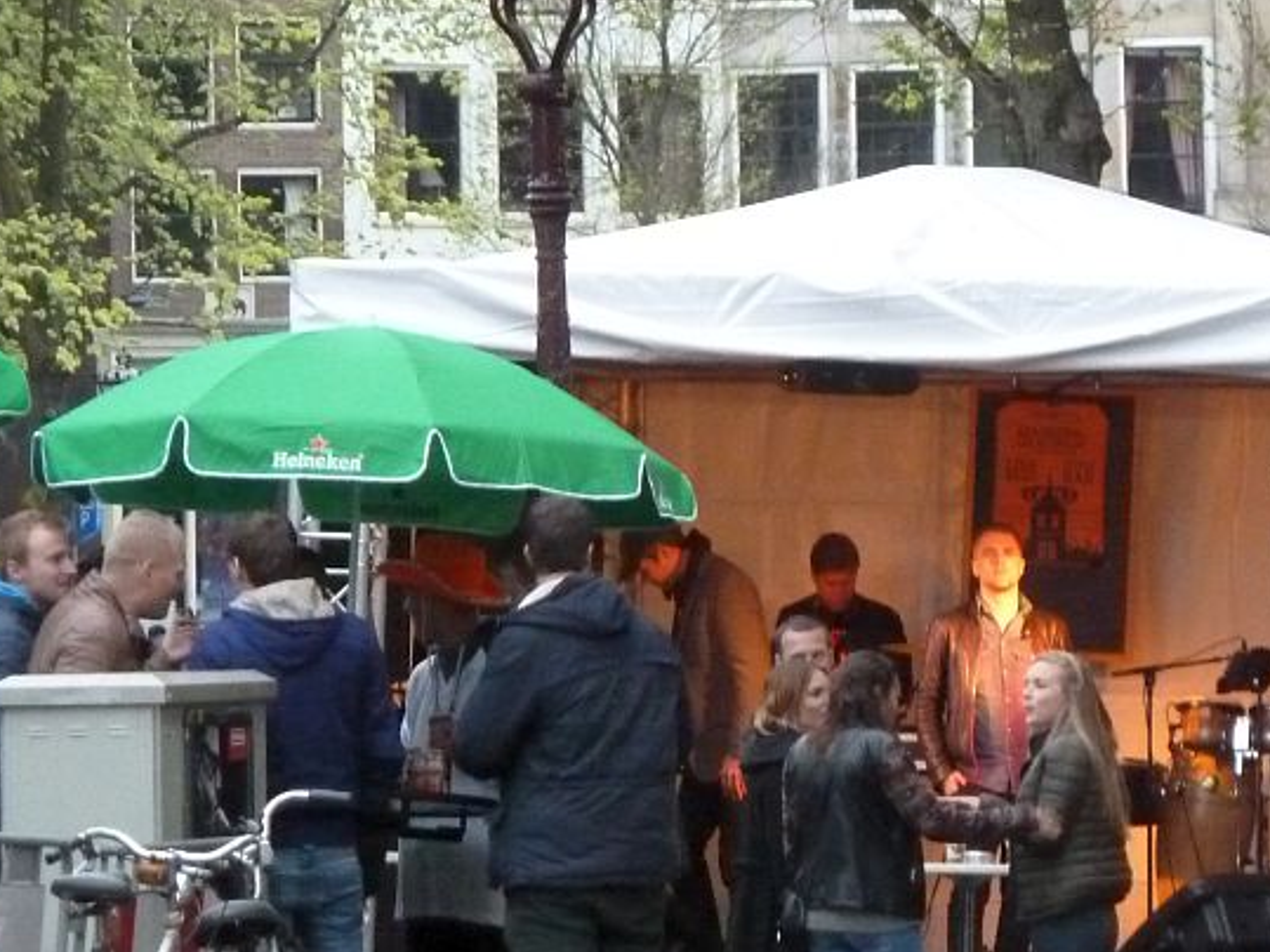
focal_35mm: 346
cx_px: 907
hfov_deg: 5.7
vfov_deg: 4.3
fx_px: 12691
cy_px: 521
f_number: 4.5
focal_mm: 29.9
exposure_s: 1/40
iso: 800
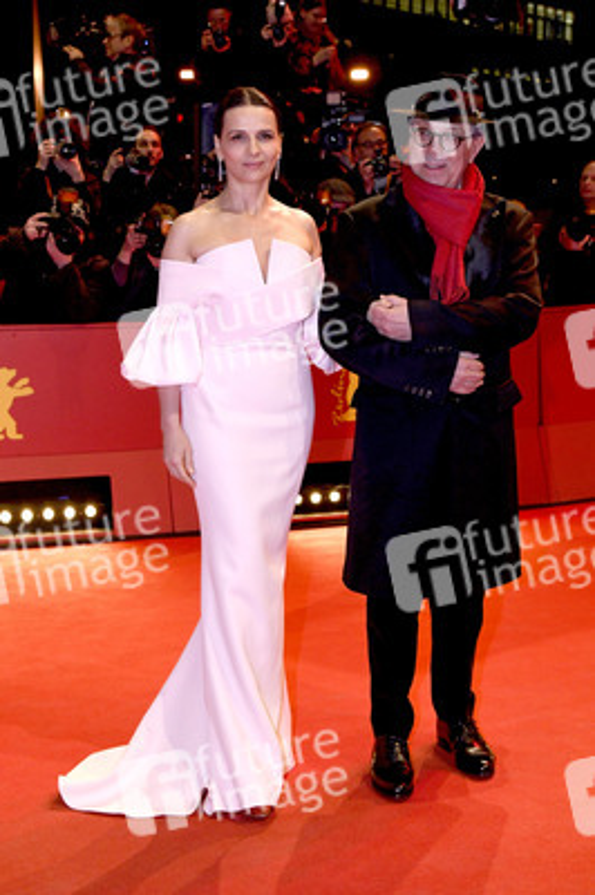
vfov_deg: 46.4
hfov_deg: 31.8
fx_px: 1043
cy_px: 448
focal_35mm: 42
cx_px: 298
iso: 1250
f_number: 5
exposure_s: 1/400
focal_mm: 28
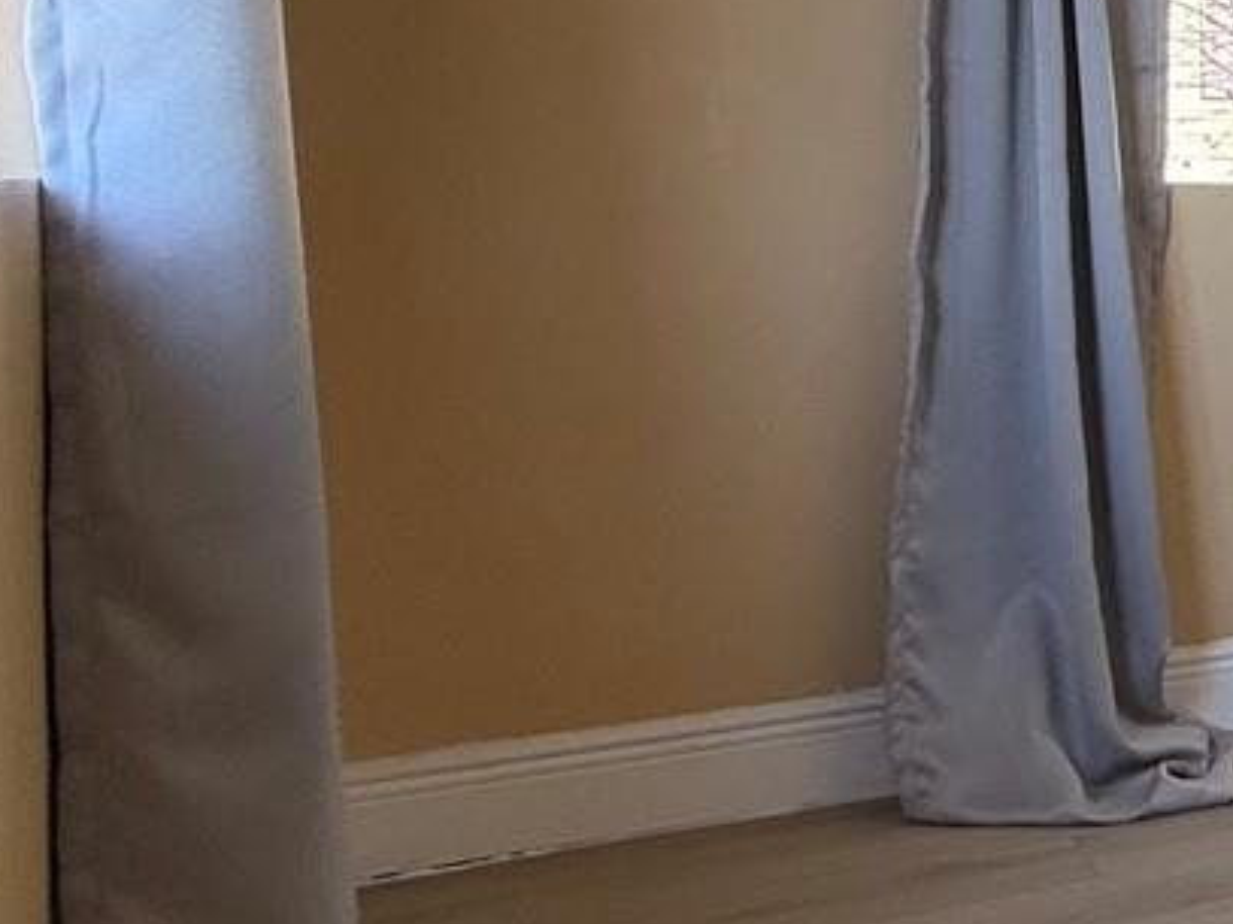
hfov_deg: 20.9
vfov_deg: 26.3
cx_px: 2305
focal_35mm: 55
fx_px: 1958
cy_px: 245
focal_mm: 2.22
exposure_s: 1/126
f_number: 2.2
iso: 64
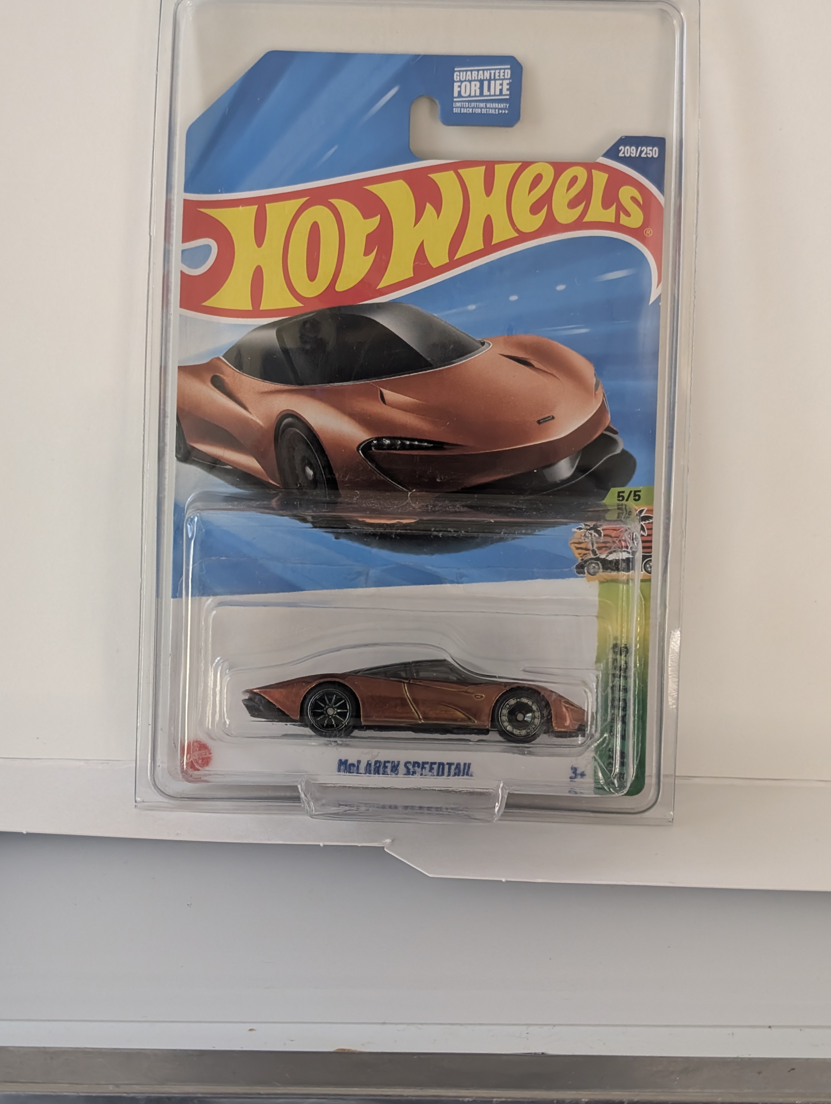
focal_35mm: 49
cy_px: 552
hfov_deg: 29.7
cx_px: 416
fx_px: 1564
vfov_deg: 38.9
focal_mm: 6.9
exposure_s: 1/78.8
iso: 331
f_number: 1.68
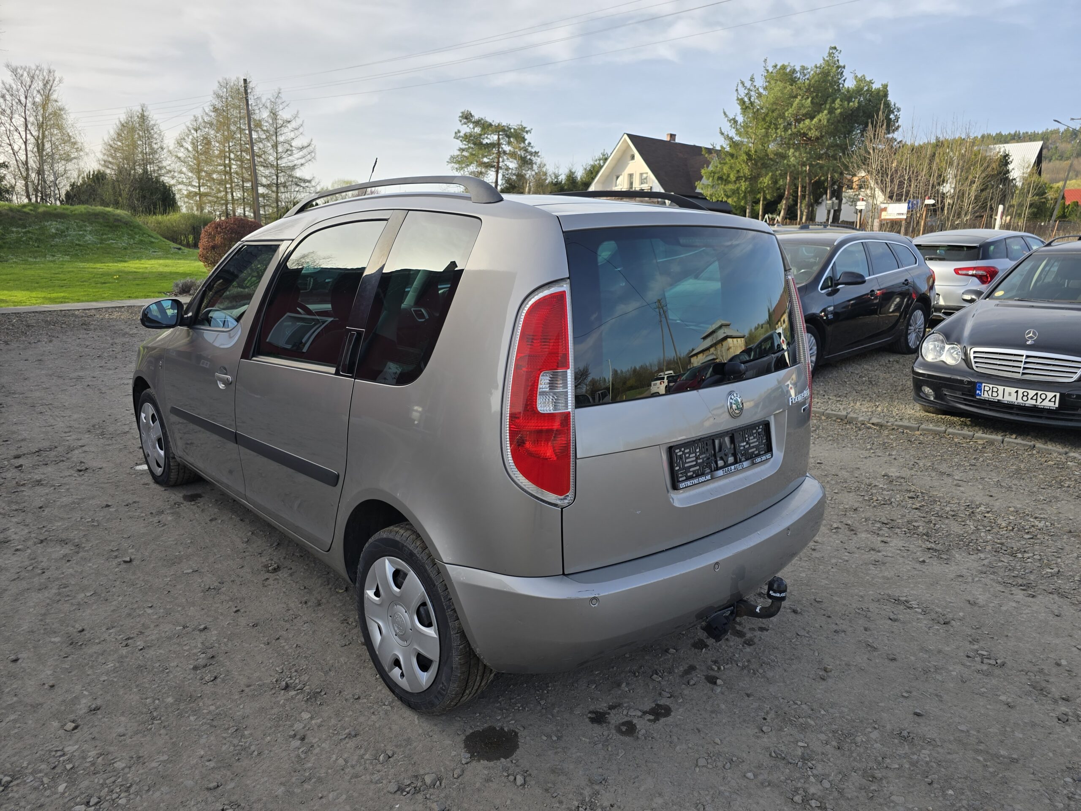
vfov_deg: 58.9
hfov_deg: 73.9
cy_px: 406
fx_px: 718
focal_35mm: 23
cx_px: 540
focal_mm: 6.3
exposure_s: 1/416
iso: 12
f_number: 1.7
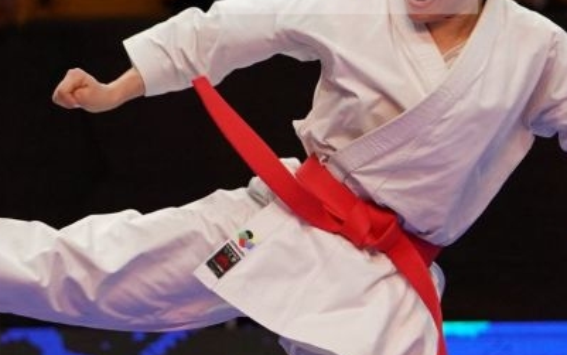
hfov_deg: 5.0
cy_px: 386
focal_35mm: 421
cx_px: 346
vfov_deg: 3.1
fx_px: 6508
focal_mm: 92
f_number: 2.8
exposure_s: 1/500
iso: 2500
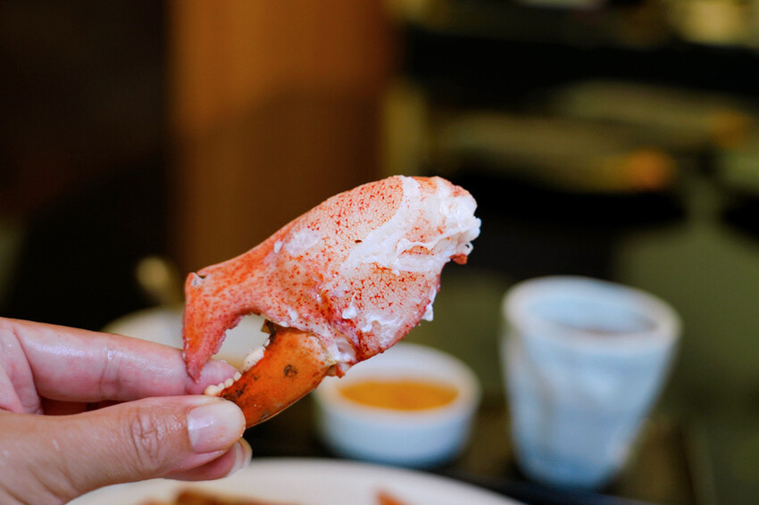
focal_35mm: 50
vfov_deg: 27.0
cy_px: 252
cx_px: 380
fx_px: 1054
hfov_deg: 39.6
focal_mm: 50
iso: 320
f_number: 4
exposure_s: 1/50
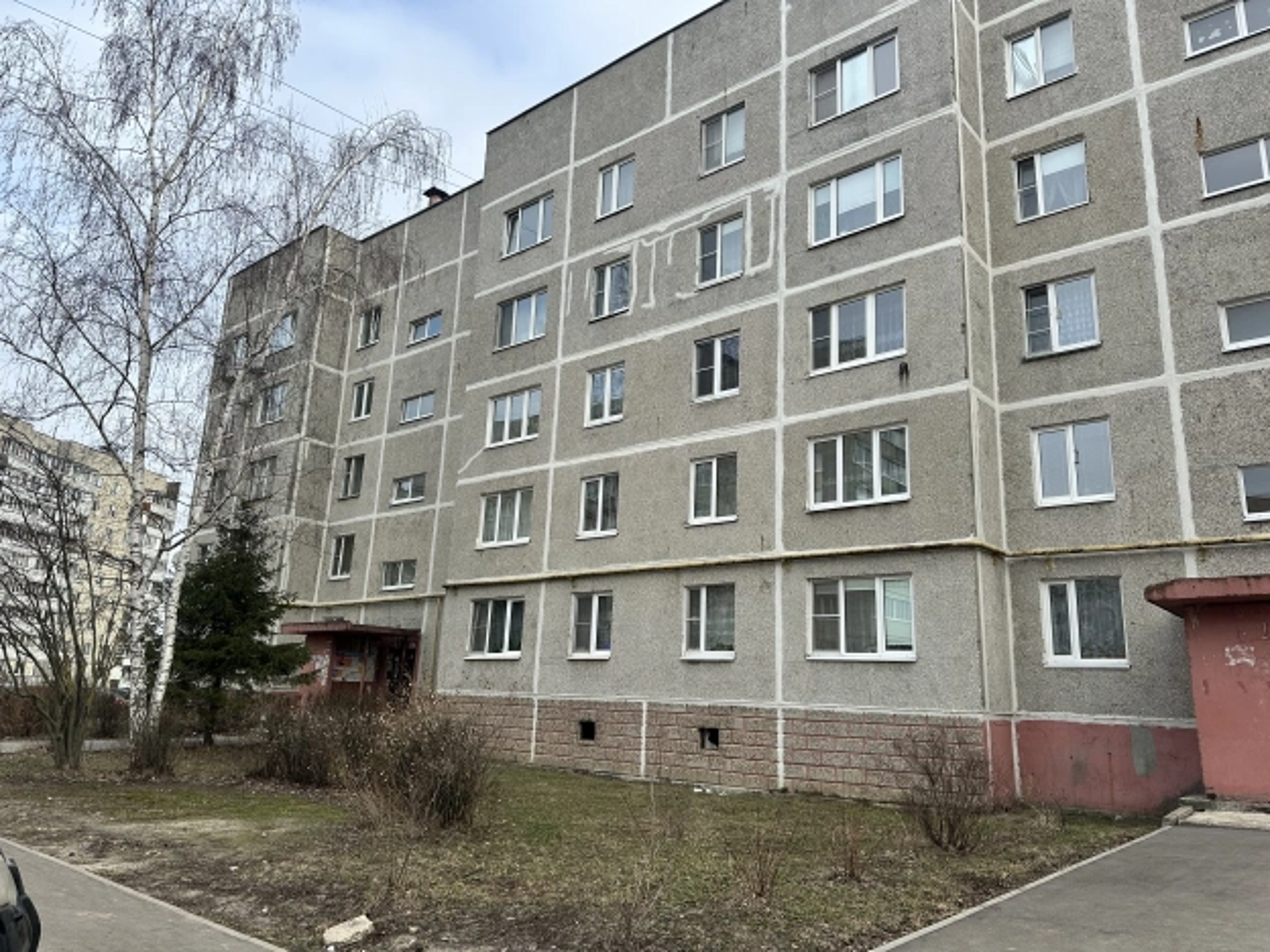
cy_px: 476
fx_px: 881
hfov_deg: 71.6
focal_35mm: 24
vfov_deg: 56.8
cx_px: 635
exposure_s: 1/1171
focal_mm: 6.86
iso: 80
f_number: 1.78
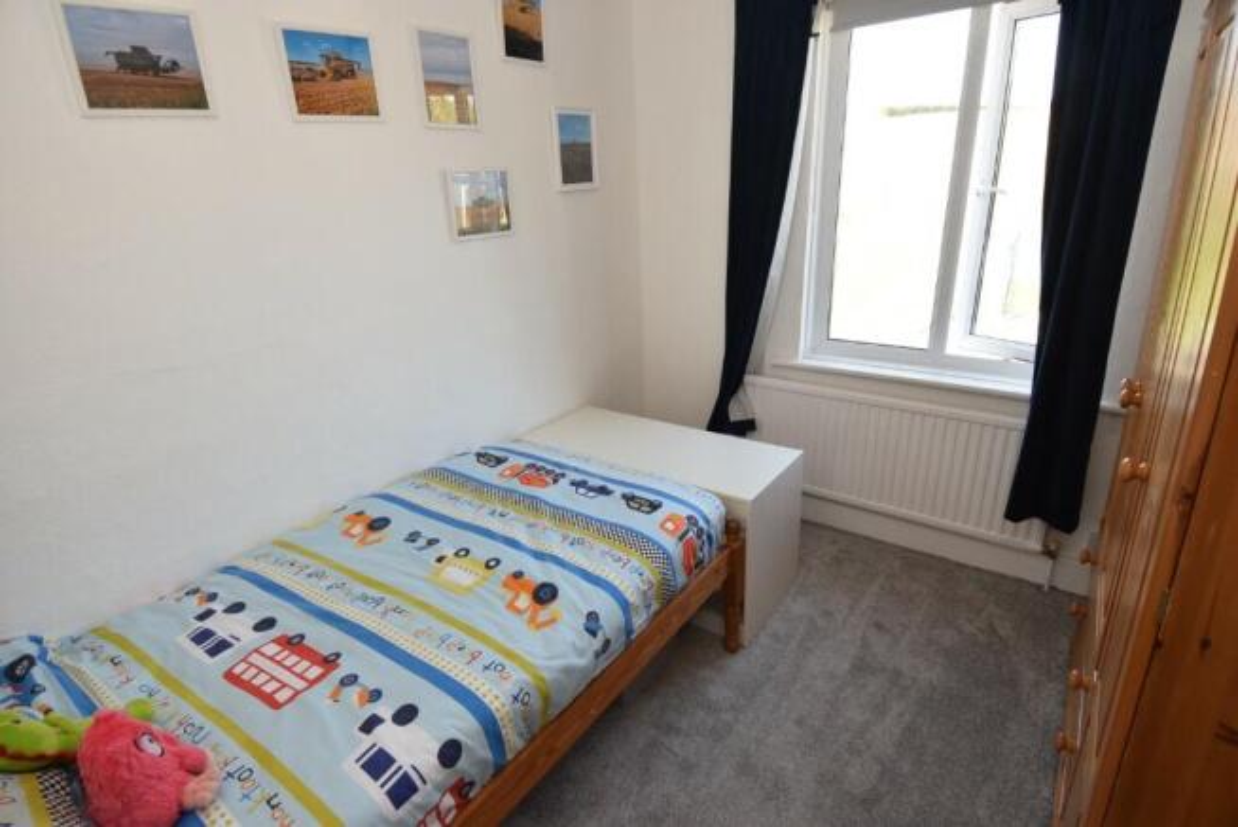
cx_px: 619
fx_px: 619
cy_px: 414
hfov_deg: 90.0
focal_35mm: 18
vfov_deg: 67.5
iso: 560
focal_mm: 12
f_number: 5.6
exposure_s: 1/125
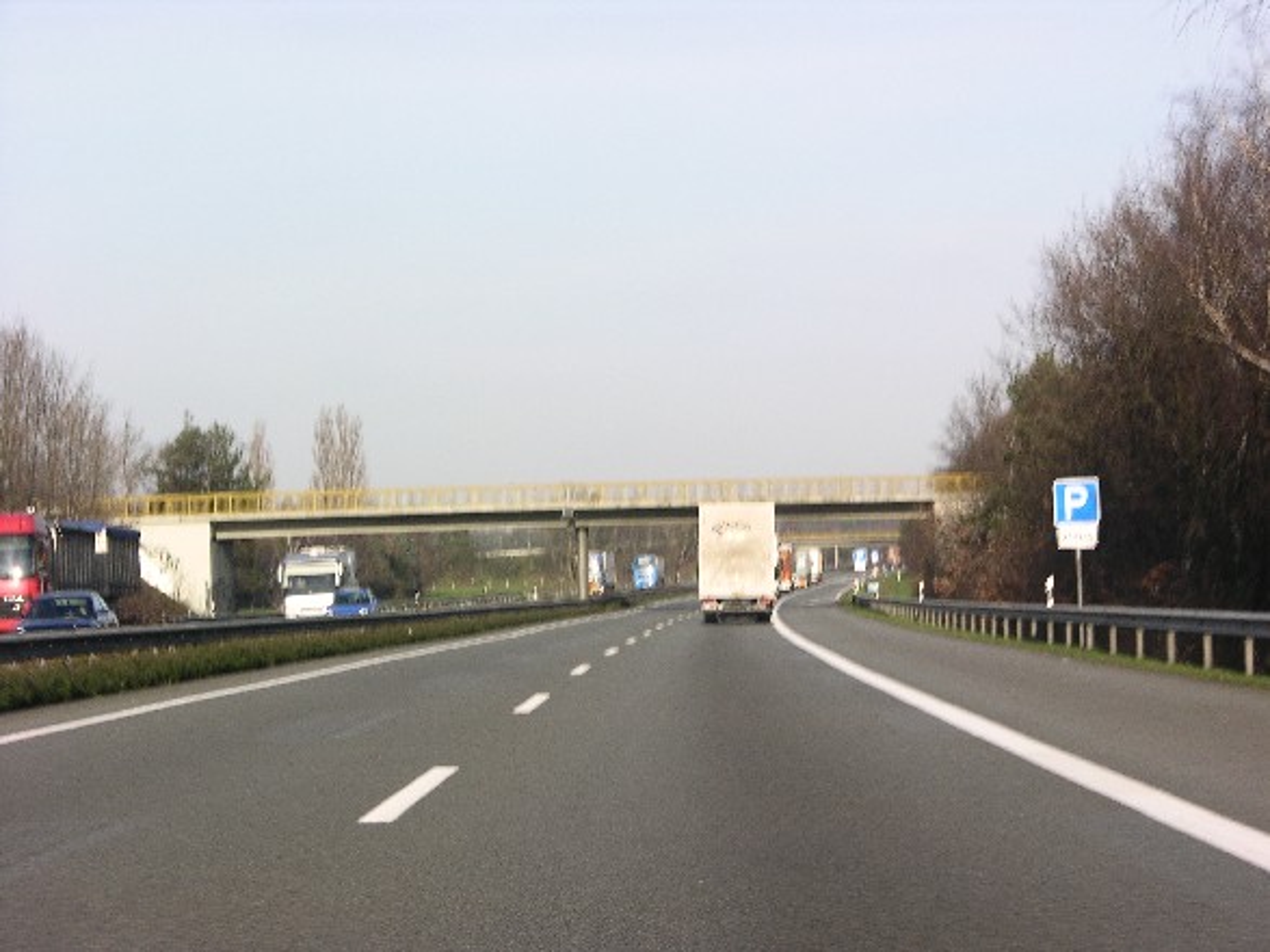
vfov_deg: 12.3
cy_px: 476
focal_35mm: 120
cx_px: 635
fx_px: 4402
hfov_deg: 16.4
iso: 50
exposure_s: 1/135
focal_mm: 29.5
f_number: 5.9
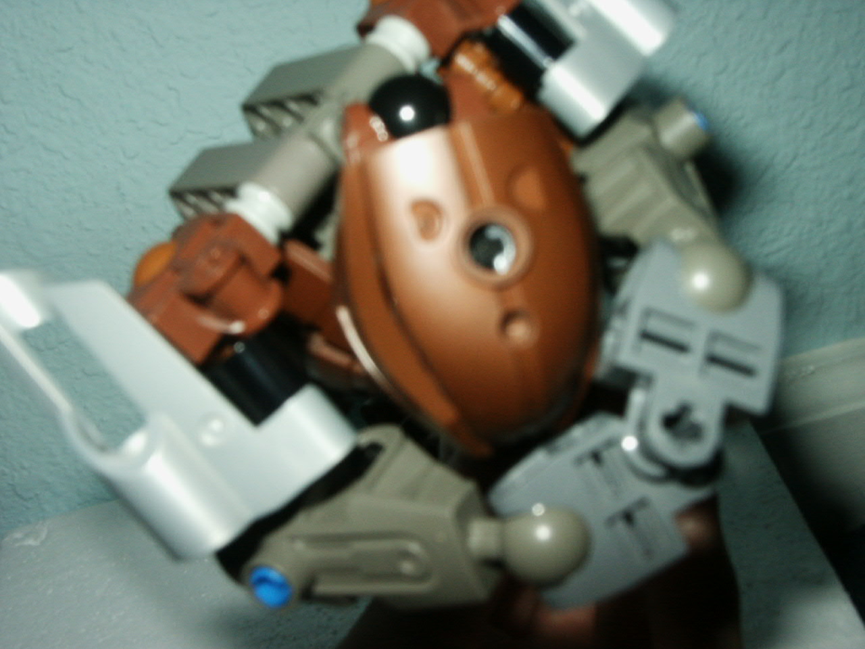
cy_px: 324
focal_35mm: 52
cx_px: 432
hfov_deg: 36.8
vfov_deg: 28.0
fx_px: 1299
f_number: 8
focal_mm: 10.75
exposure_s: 1/45
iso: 200
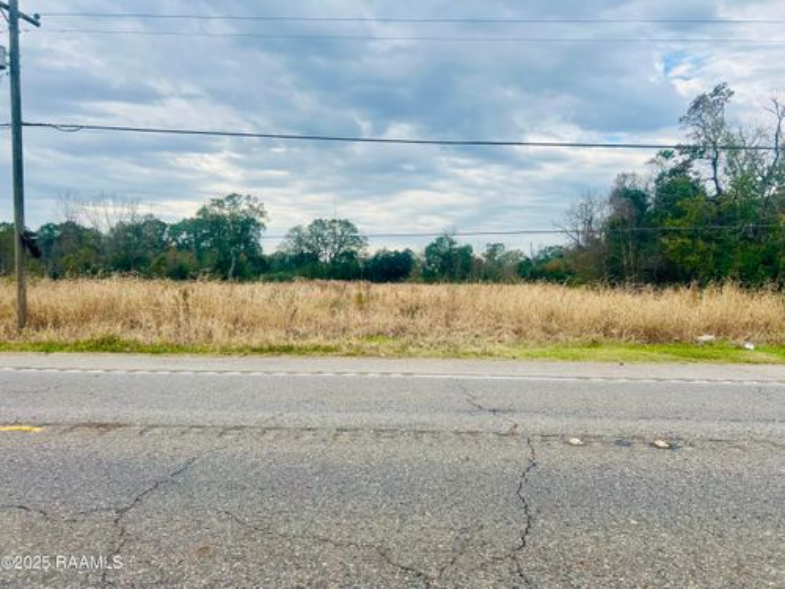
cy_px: 294
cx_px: 392
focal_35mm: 26
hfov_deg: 67.3
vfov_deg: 53.1
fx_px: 590
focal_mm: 5.7
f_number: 1.5
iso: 50
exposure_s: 1/2404
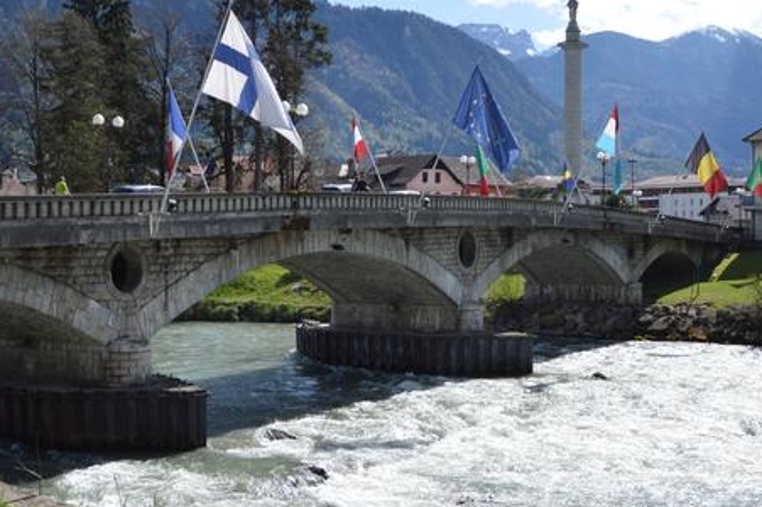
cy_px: 248
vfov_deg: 25.0
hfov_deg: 36.4
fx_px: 1142
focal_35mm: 54
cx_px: 531
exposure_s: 1/4000
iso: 400
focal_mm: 18
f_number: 4
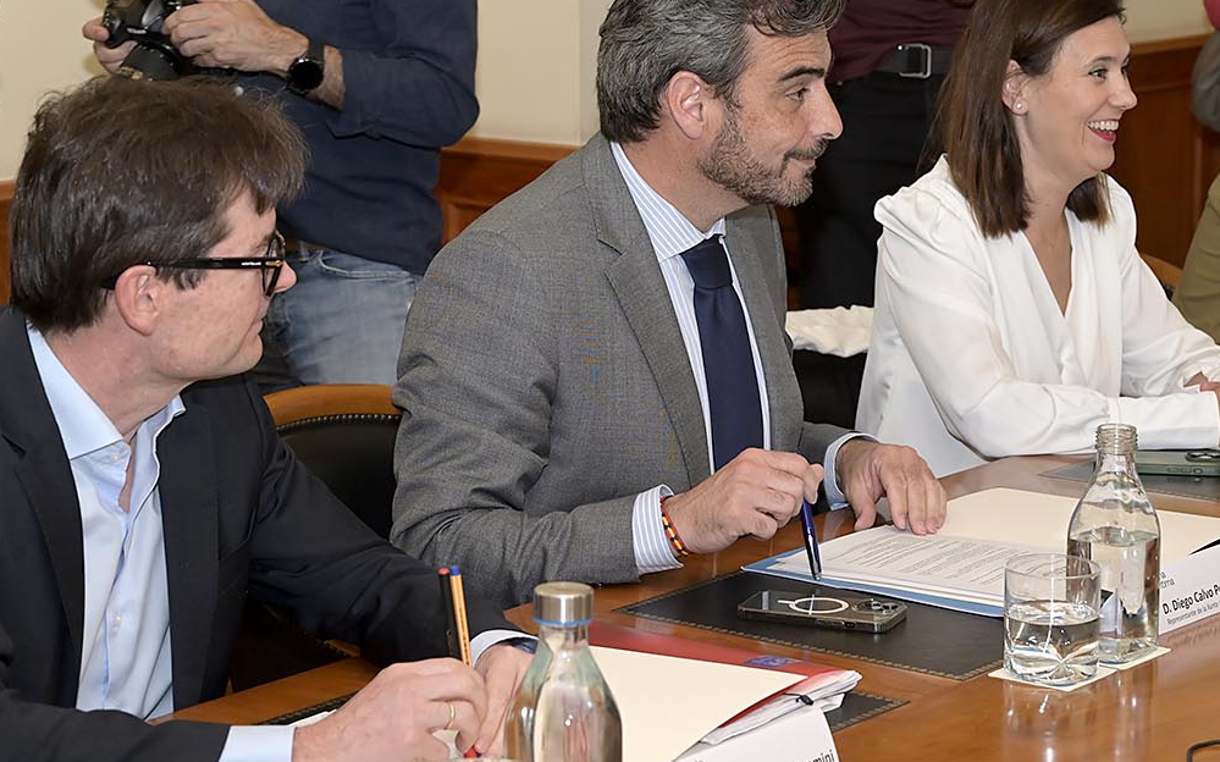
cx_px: 779
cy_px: 208
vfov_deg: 14.2
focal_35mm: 92
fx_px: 3058
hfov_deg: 22.5
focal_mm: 53
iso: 1600
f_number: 5.6
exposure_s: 1/250
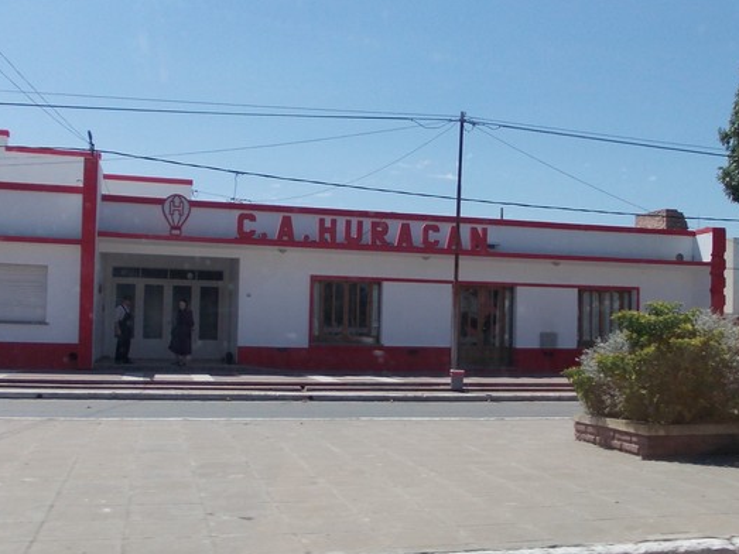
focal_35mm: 41
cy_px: 305
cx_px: 414
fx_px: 875
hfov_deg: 45.7
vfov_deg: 35.1
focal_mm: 4
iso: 80
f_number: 5.4
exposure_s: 1/400
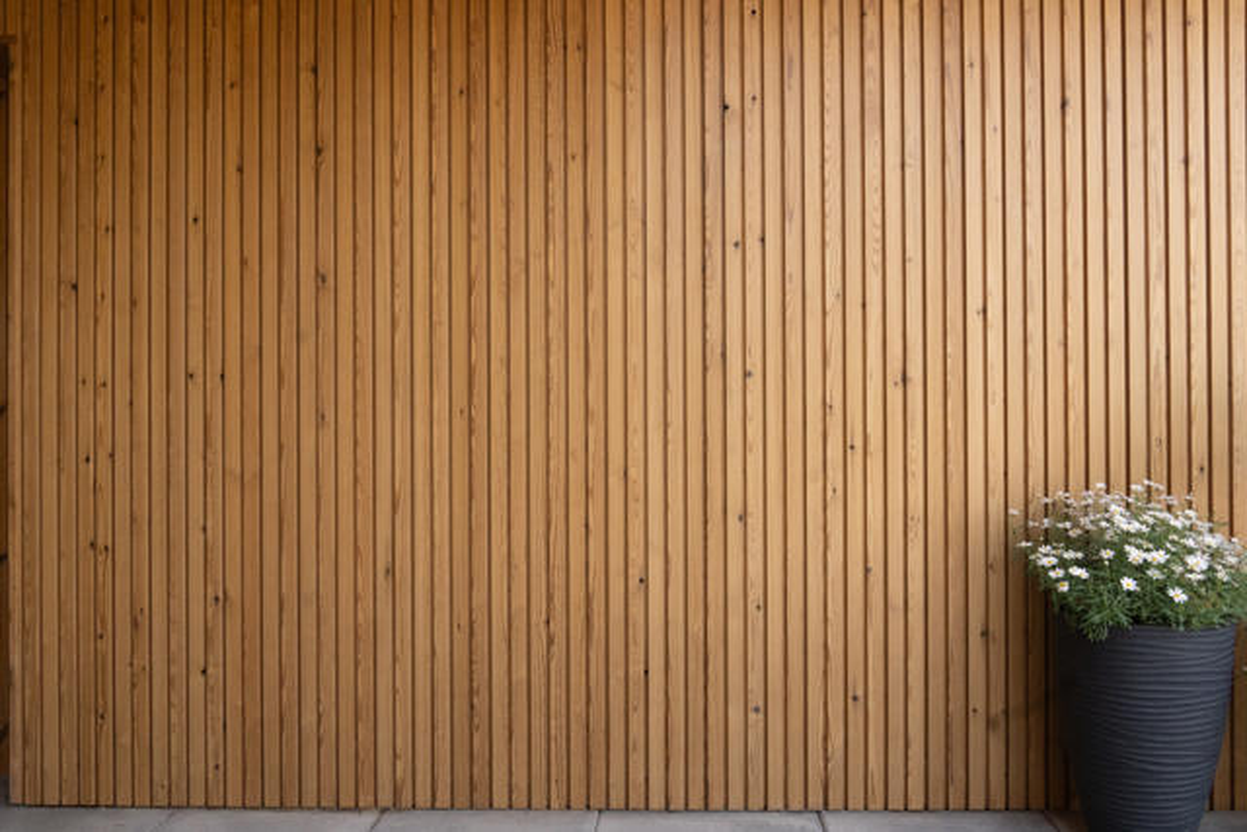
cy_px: 416
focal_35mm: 27
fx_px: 935
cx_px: 624
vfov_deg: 48.0
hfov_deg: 67.4
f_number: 14
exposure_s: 1/250
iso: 2500
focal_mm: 18
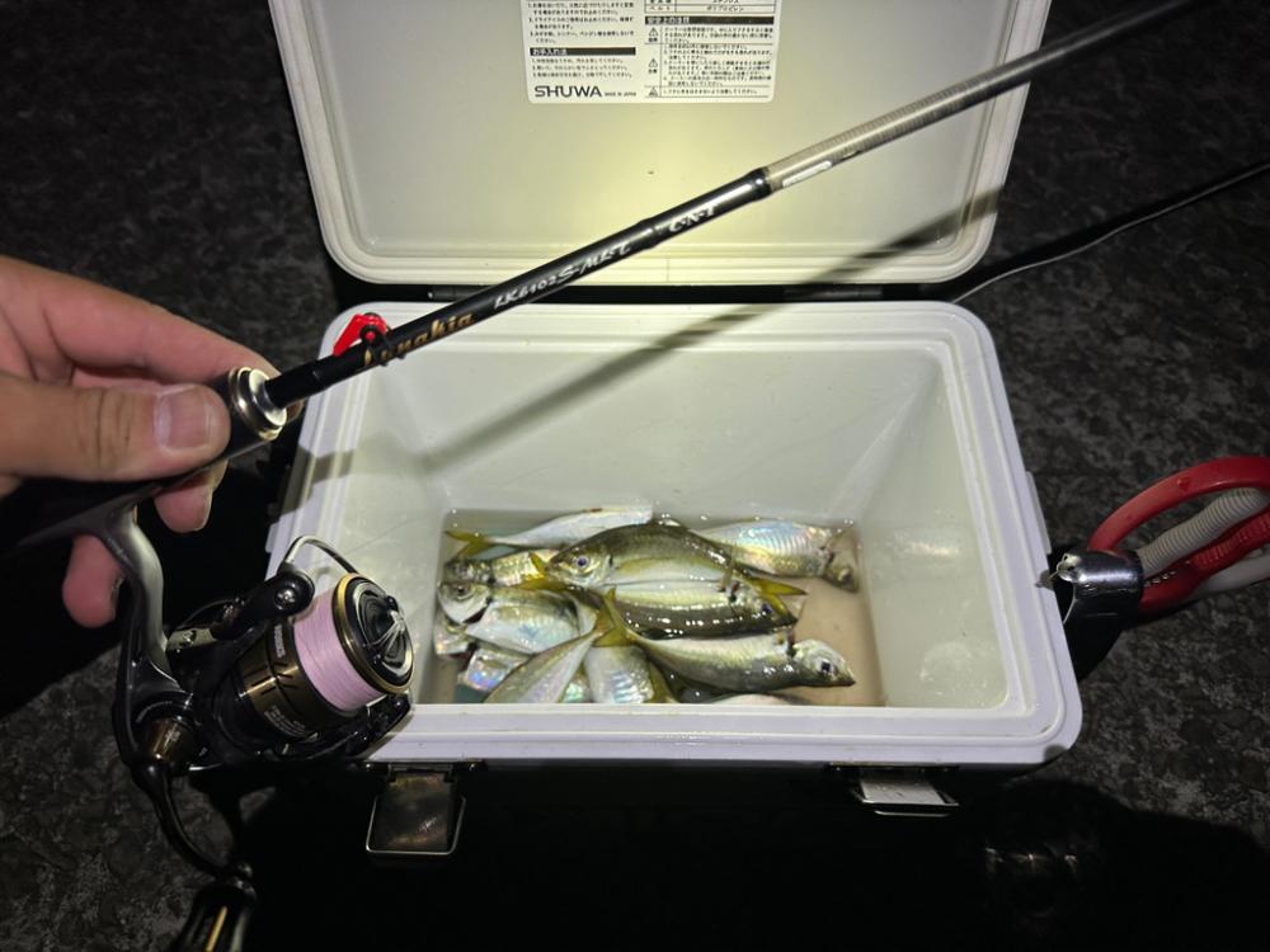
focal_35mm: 24
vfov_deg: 56.8
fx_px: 881
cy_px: 476
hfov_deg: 71.6
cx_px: 635
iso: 200
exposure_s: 1/52
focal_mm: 6.86
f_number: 1.78
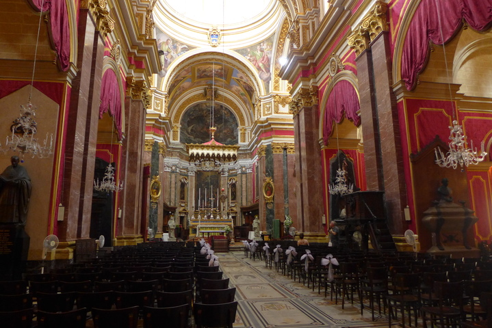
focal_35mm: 24
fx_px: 328
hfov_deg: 73.7
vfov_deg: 53.2
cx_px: 246
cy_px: 164
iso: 400
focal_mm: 4.7
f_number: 1.4
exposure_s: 1/60
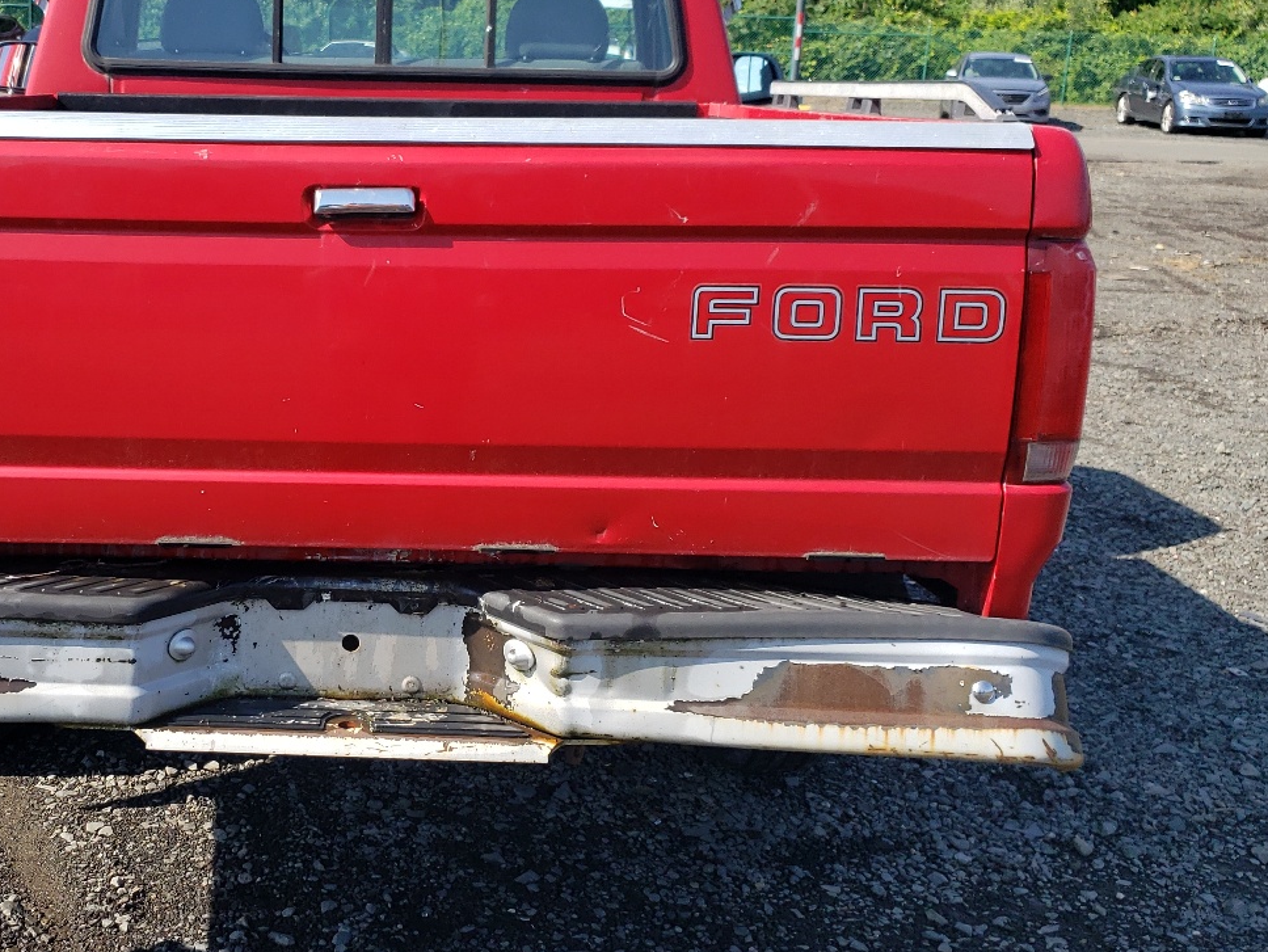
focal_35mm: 43
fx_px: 1576
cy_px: 433
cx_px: 374
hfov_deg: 42.9
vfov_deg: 33.6
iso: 50
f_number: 1.5
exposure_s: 1/2000
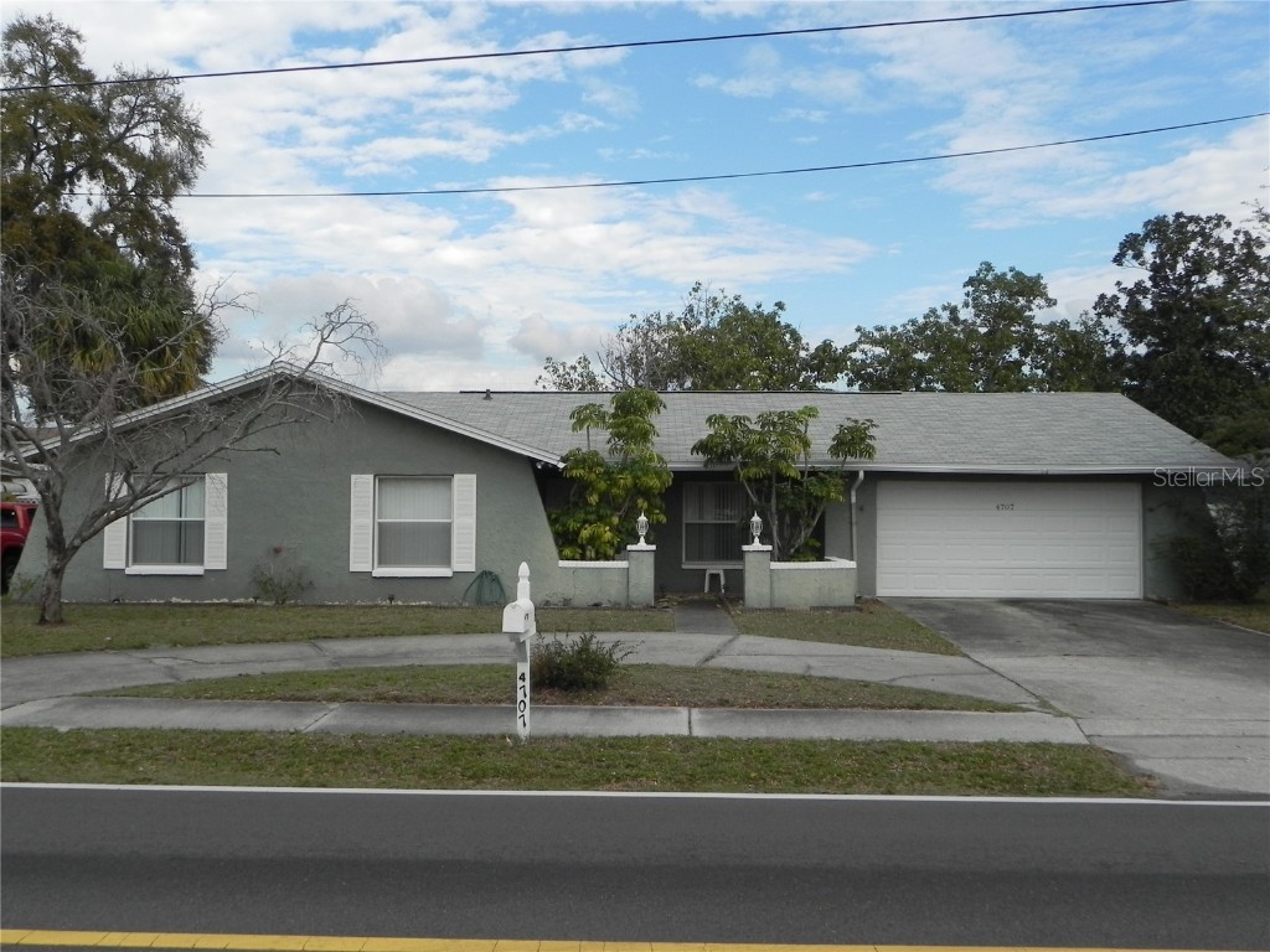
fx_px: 1211
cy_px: 476
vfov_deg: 42.9
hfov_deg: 55.4
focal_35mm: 33
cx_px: 635
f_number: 6.3
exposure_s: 1/273
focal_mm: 5.9
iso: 160
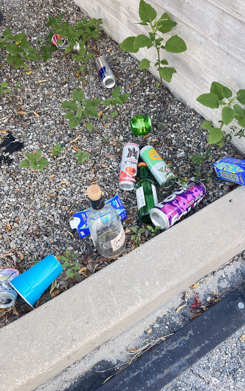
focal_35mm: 28
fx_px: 299
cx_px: 139
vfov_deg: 66.5
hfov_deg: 44.4
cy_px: 198
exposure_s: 1/121
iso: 100
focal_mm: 5.1
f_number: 1.6
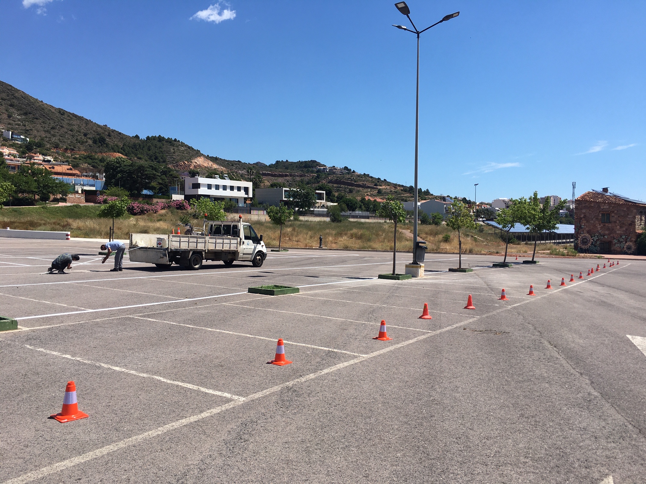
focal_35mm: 29
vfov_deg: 48.2
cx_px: 323
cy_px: 242
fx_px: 541
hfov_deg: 61.7
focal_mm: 4.15
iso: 25
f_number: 2.2
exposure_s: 1/1972
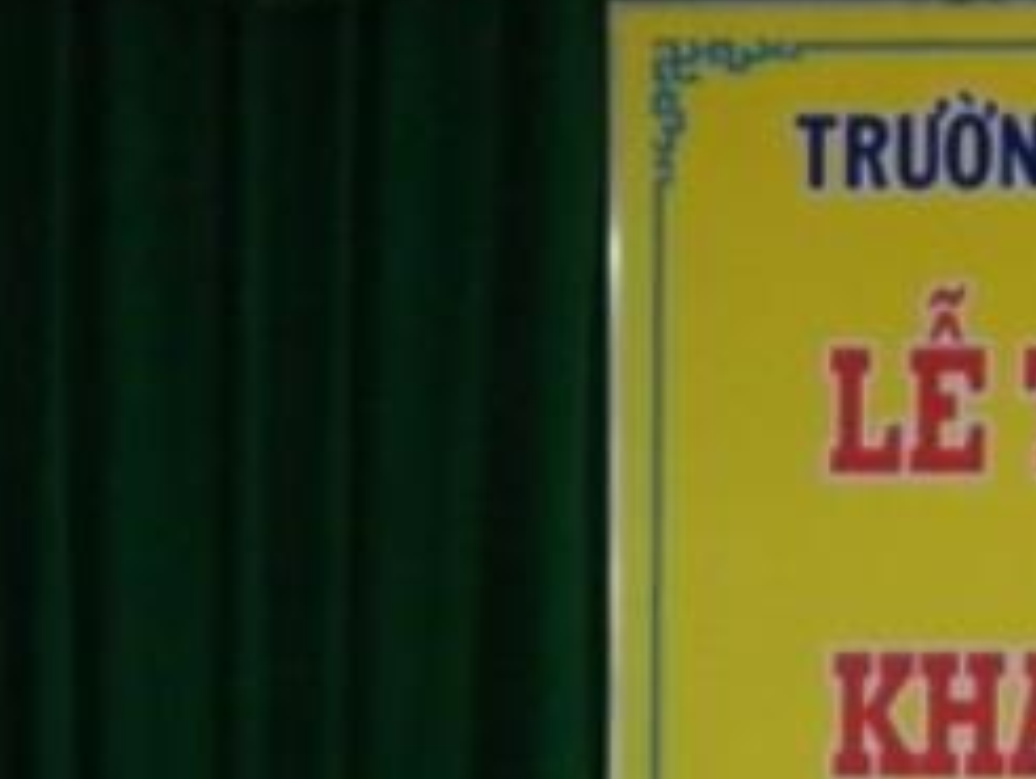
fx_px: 6231
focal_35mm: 208
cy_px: 1596
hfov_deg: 9.3
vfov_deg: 6.9
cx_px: 1402
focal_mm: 9
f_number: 3.8
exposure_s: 1/50
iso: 200
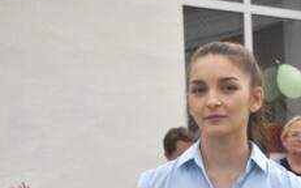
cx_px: 274
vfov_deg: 12.2
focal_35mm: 106
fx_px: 869
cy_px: 198
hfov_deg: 19.3
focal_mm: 32
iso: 1000
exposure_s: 1/500
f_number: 4.5
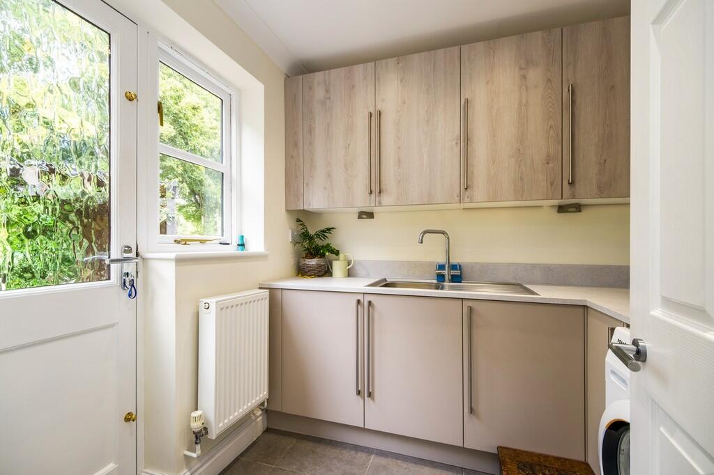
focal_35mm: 15
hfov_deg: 100.4
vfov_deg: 77.3
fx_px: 297
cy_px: 238
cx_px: 357
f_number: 7.1
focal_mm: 10.3
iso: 160
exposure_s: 1/15
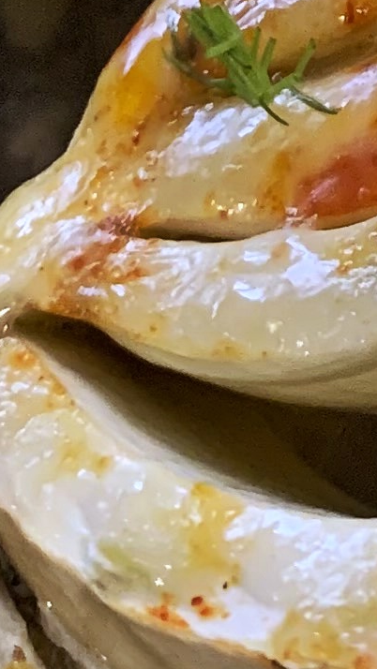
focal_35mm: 160
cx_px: 769
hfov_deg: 7.3
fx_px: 2841
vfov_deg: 12.1
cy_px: -613
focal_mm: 4.25
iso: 320
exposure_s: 1/60
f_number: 1.8
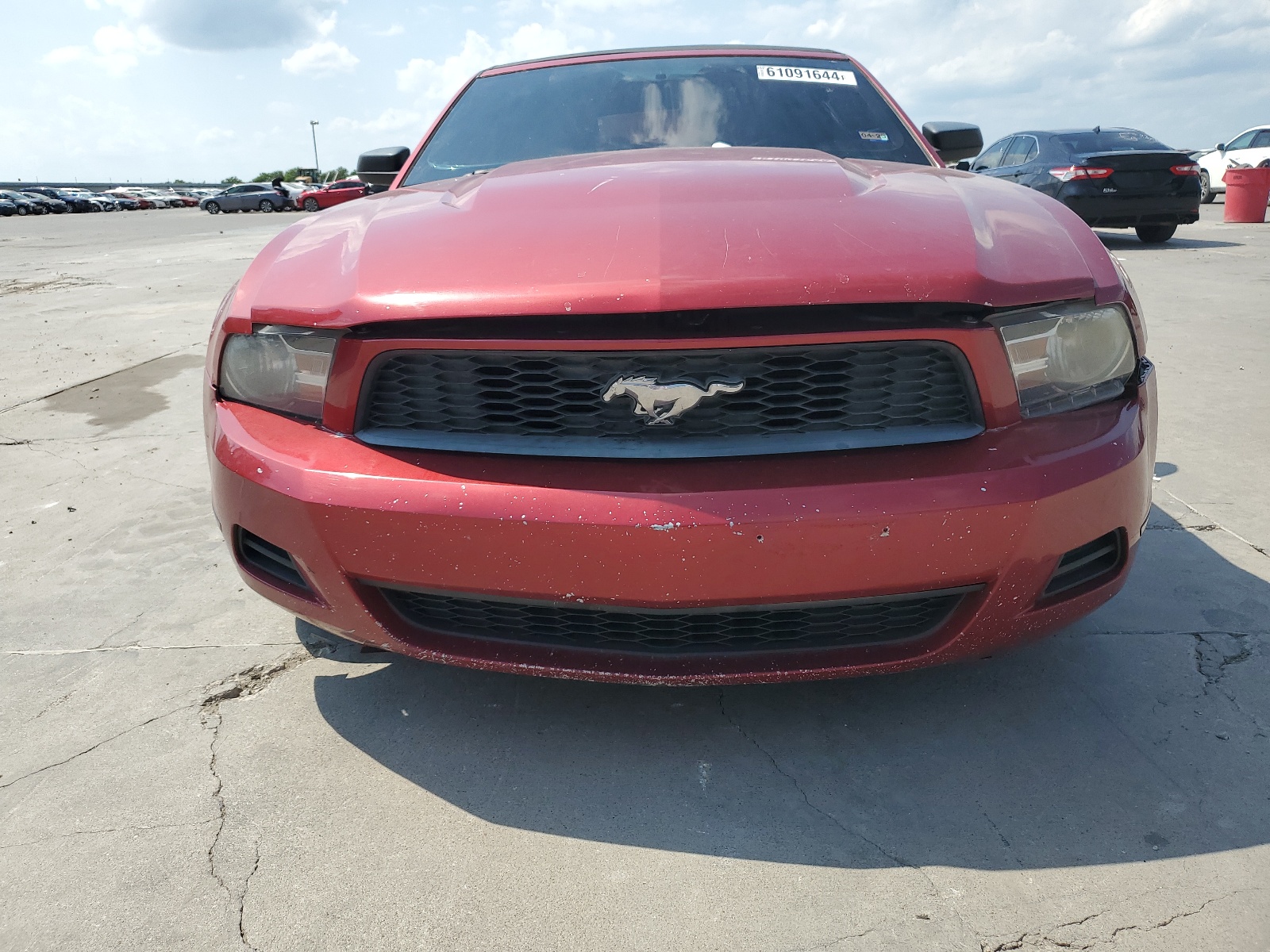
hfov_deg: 67.3
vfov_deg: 53.1
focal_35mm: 26
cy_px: 476
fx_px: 954
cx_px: 635
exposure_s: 1/3333
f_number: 1.5
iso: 50
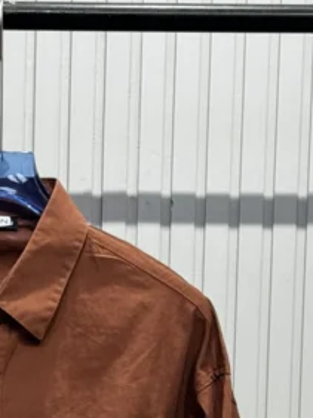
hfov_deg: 9.3
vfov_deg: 12.0
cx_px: 56
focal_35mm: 159
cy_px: 564
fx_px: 1920
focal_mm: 6.76
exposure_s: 1/218
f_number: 1.78
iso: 50
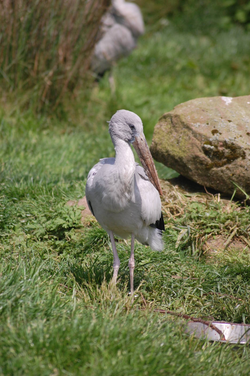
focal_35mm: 300
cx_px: 125
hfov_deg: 4.6
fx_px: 3130
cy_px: 188
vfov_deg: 6.9
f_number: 5.6
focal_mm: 200
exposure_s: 1/1000
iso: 400
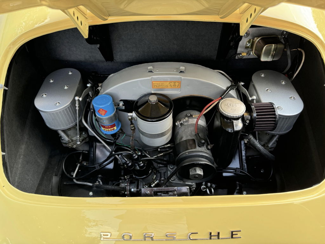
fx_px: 225
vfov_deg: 56.8
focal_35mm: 24
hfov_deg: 71.6
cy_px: 122
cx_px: 162
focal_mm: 6.76
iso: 100
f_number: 1.78
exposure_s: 1/121
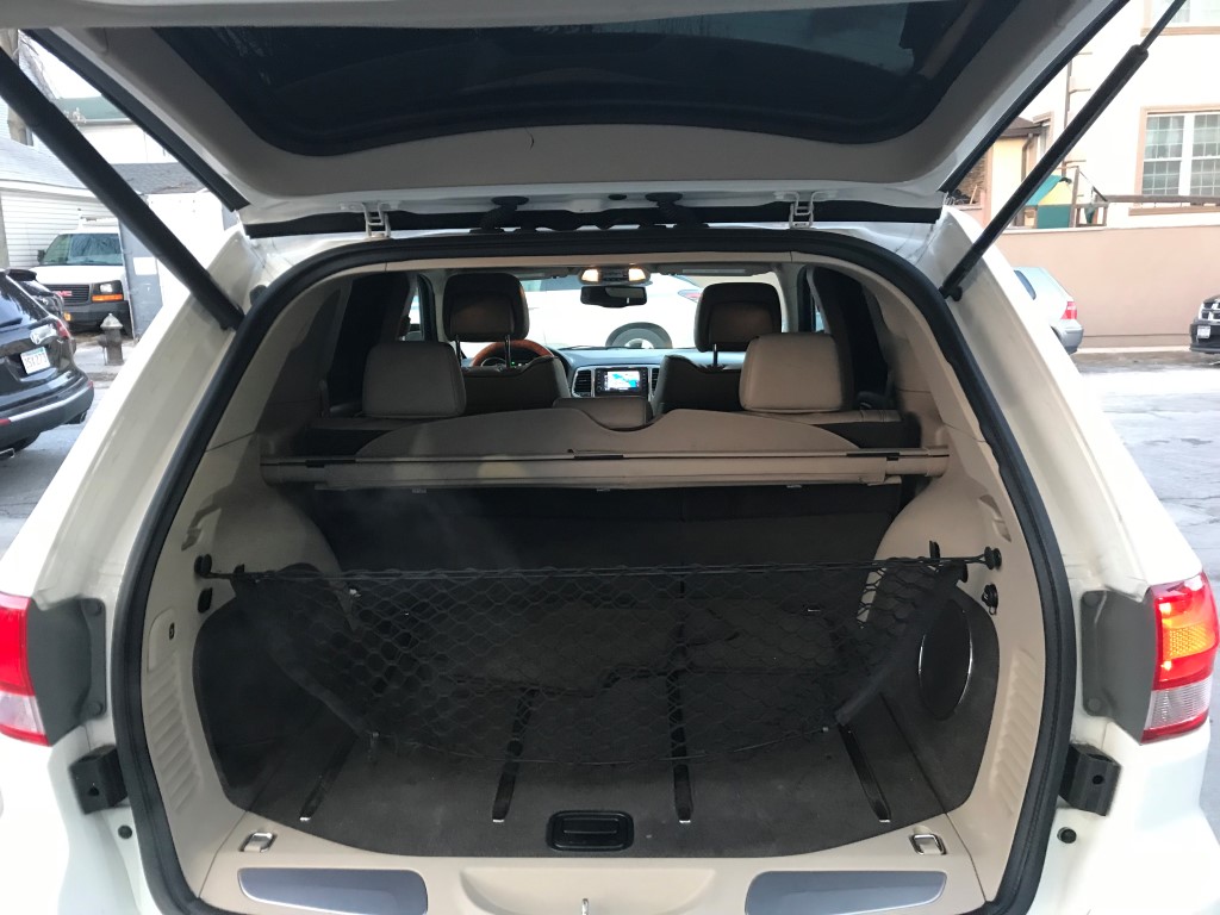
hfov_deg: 63.4
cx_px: 610
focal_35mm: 28
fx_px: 987
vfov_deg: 49.7
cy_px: 458
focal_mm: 3.99
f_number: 1.8
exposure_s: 1/15
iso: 50
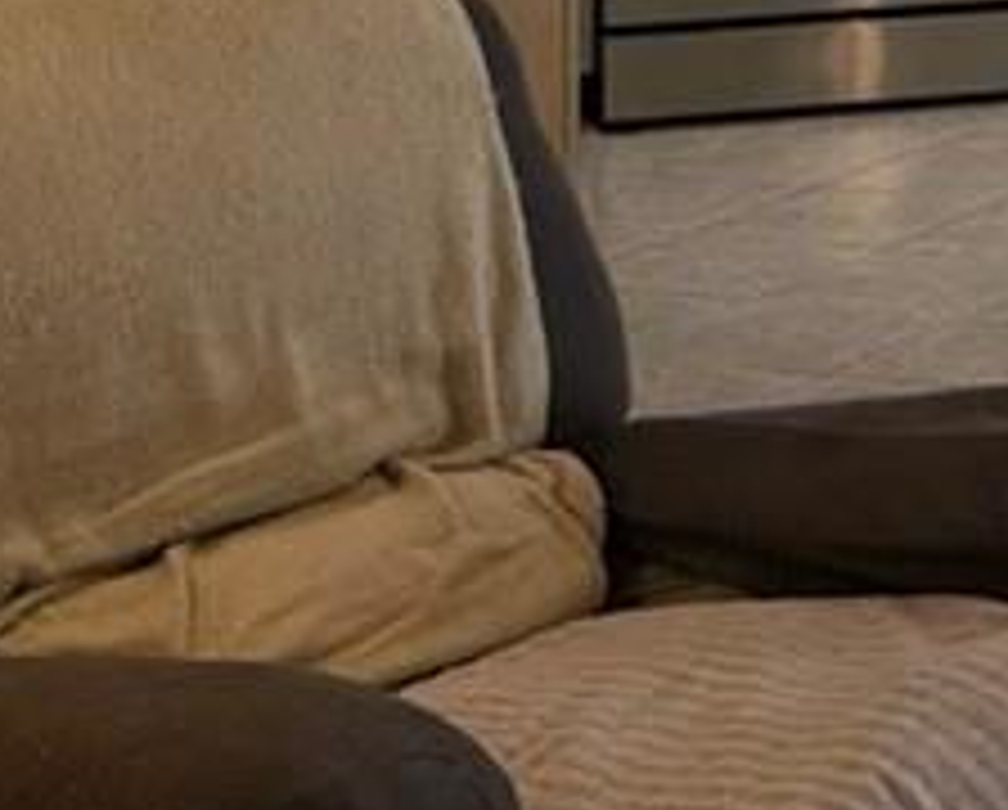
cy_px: -567
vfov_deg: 8.9
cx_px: 1984
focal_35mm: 167
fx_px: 4991
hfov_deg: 10.6
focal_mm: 6.76
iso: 200
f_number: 1.78
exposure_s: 1/184
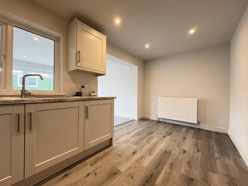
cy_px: 93
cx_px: 124
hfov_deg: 102.1
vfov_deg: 85.7
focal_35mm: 14
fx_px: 100
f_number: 2.2
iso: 250
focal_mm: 2.22
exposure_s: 1/88
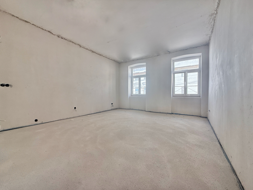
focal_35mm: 14
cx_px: 126
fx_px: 102
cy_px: 95
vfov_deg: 85.7
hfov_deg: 102.1
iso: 100
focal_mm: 2.22
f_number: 2.2
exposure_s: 1/99
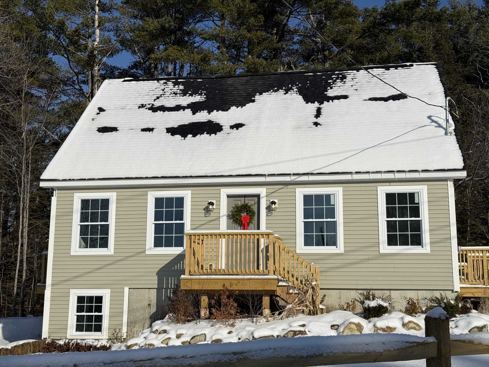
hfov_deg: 39.7
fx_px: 678
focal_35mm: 48
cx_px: 244
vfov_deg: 30.3
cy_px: 184
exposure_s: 1/13333
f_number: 1.78
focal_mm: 6.76
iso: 50
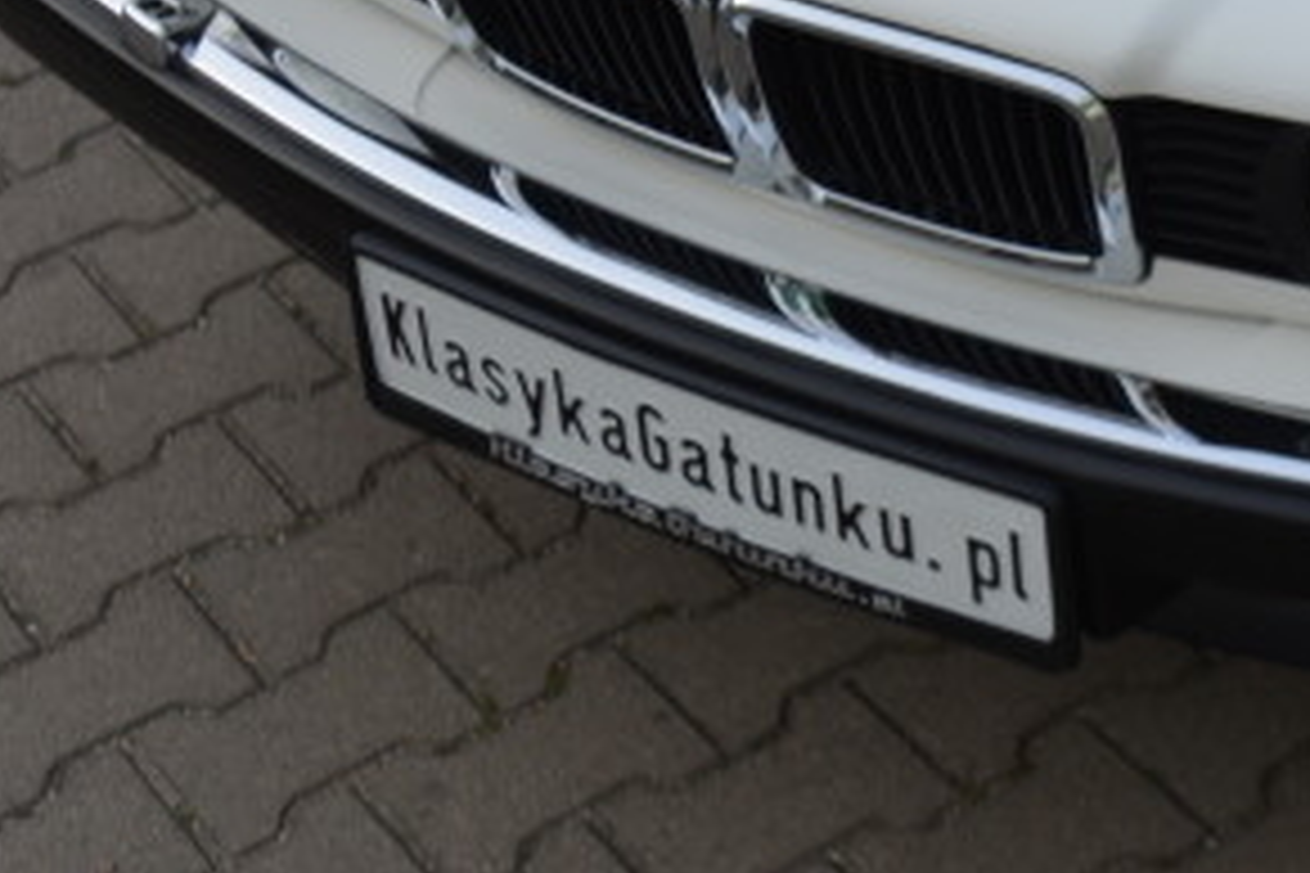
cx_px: 1769
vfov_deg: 11.9
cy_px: -394
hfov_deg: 17.2
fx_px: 4030
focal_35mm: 111
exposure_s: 1/100
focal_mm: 21
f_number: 6.3
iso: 100
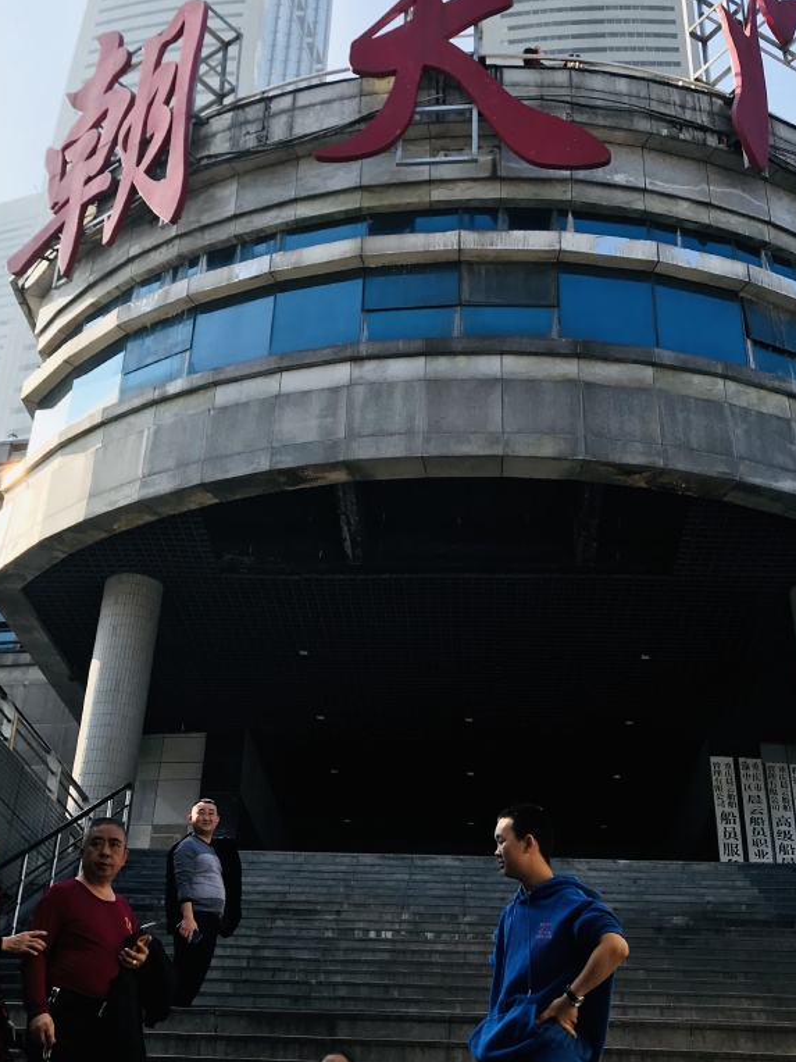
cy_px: 450
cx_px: 388
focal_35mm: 44
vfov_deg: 42.8
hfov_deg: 32.9
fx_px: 1349
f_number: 1.8
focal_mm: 3.99
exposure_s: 1/1198
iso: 20
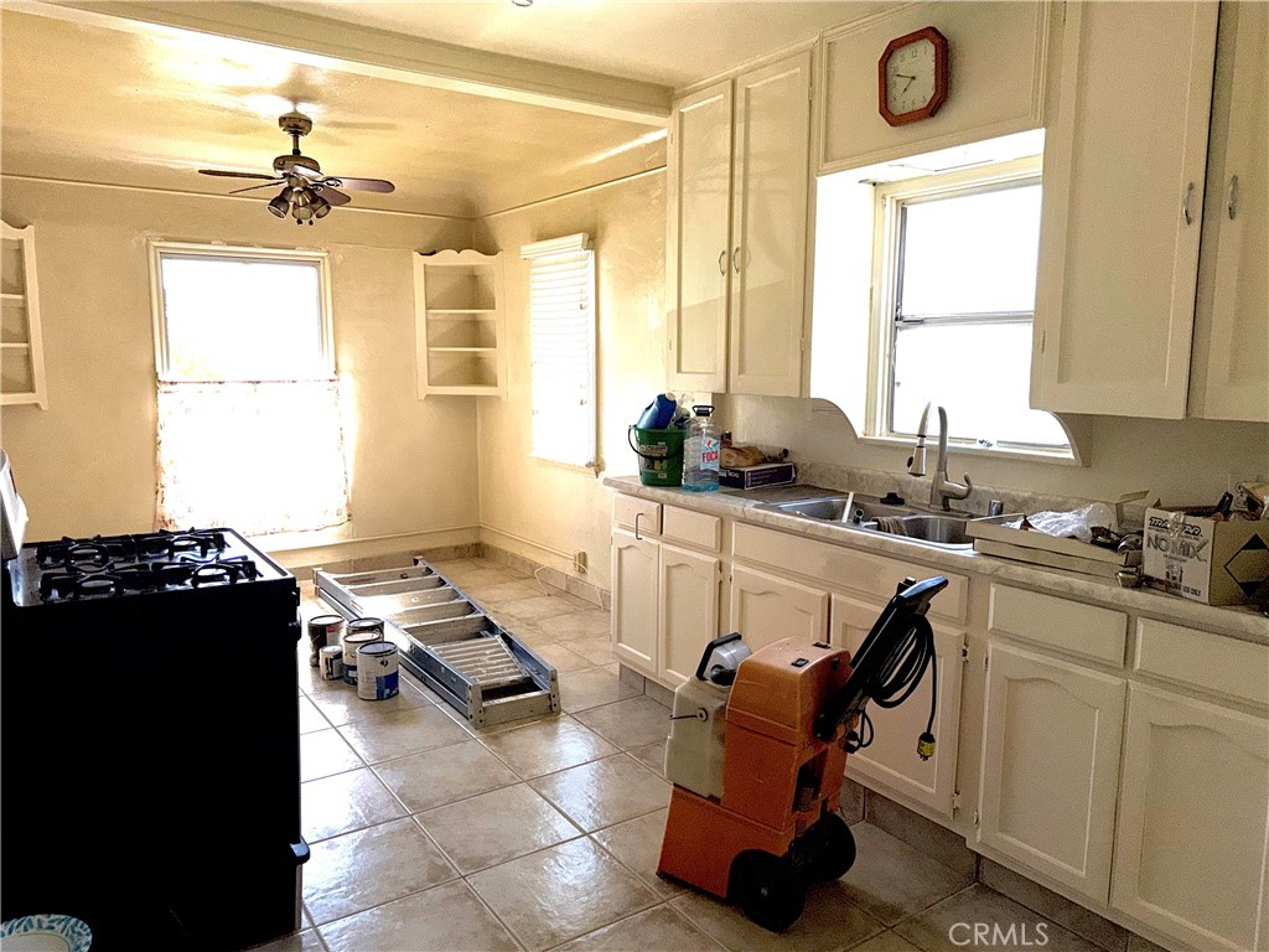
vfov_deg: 56.8
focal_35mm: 24
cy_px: 476
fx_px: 880
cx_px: 634
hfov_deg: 71.6
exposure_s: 1/985
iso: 50
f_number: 1.78
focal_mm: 6.76
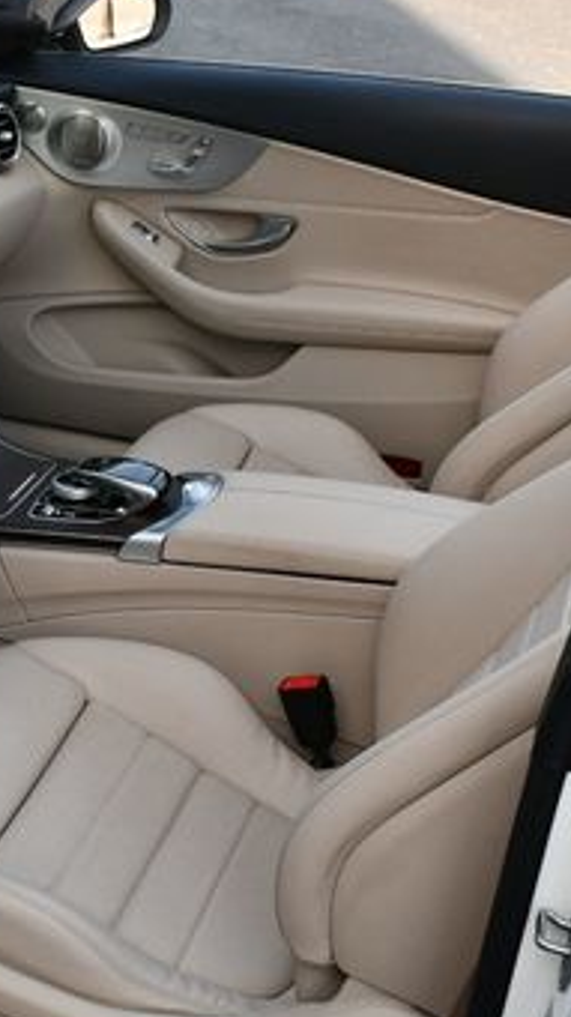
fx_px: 1913
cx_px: 99
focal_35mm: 71
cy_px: 595
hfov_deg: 16.8
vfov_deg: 29.7
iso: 220
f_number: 5.6
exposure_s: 1/250
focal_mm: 18
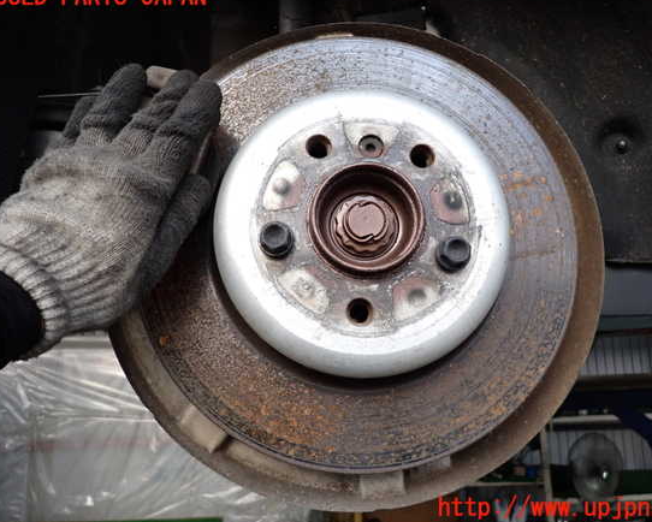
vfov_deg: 53.2
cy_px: 253
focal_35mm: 27
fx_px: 521
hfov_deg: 64.0
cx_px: 349
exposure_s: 1/125
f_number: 2
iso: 320
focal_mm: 4.5
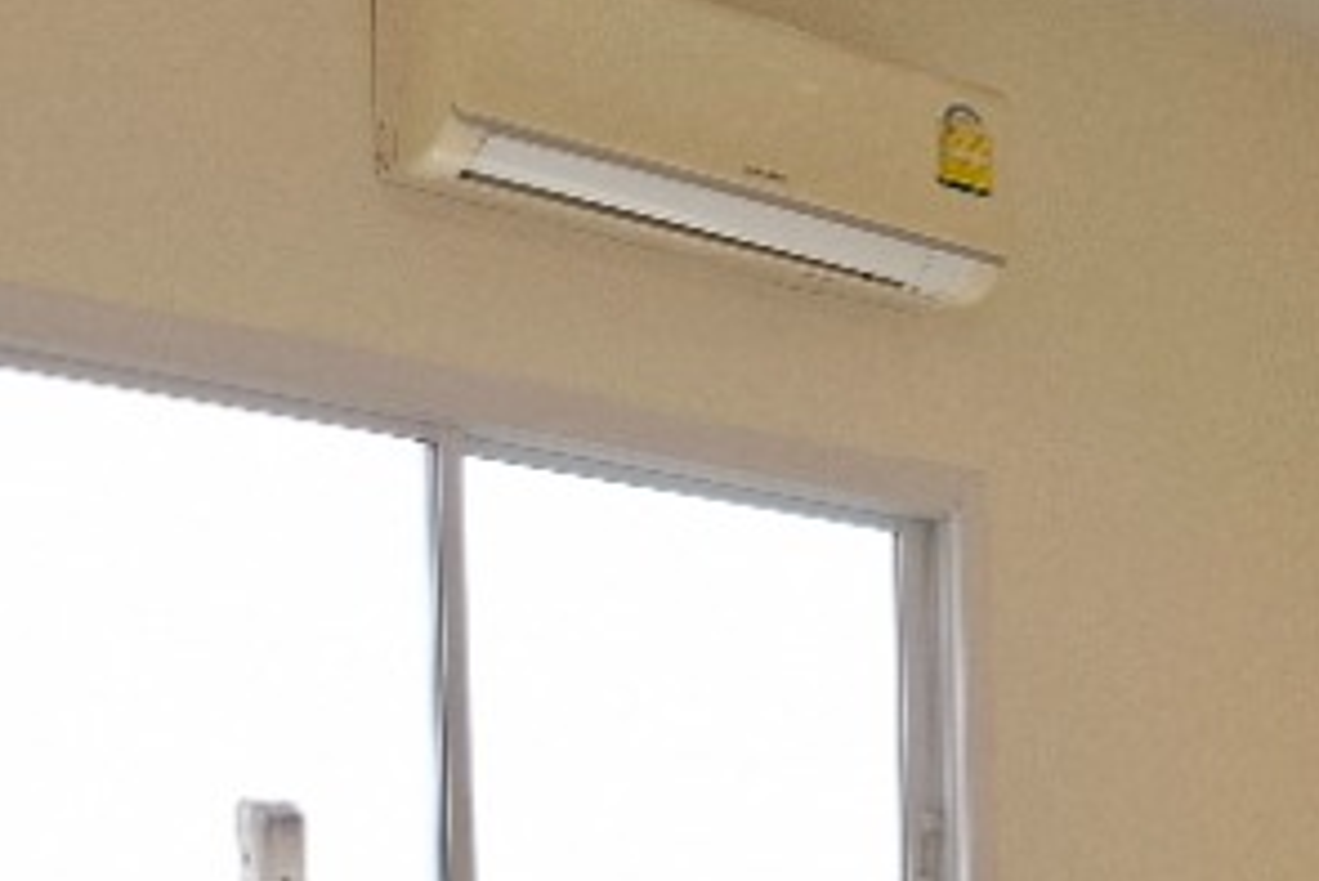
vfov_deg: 15.8
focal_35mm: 81
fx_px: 2969
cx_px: 1730
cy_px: 1243
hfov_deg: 22.3
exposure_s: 1/192
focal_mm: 5.54
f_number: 1.8
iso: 50
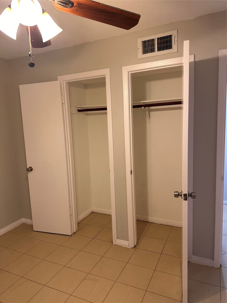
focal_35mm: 24
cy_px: 152
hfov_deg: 56.8
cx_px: 114
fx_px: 210
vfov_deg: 71.6
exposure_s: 1/60
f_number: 1.78
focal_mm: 6.86
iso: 200
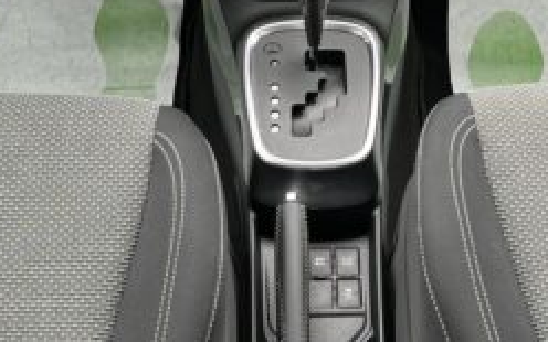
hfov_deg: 23.2
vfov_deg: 14.4
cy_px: 0
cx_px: 336
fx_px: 1329
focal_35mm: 89
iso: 40
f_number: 1.5
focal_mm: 5.7
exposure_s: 1/143
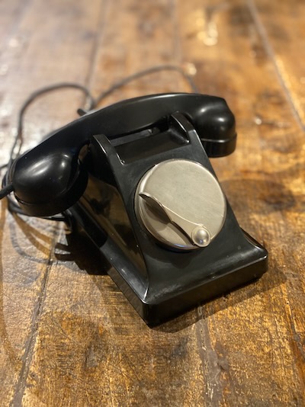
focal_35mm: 52
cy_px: 204
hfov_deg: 28.0
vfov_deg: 36.8
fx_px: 611
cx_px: 152
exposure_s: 1/33
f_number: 2
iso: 250
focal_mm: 6
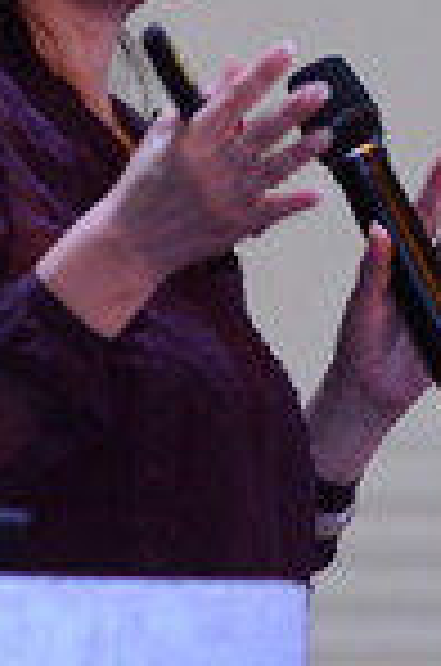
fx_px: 7809
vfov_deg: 4.9
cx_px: 544
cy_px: 227
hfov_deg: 3.2
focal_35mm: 423
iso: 250
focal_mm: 125
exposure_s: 1/160
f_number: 3.2
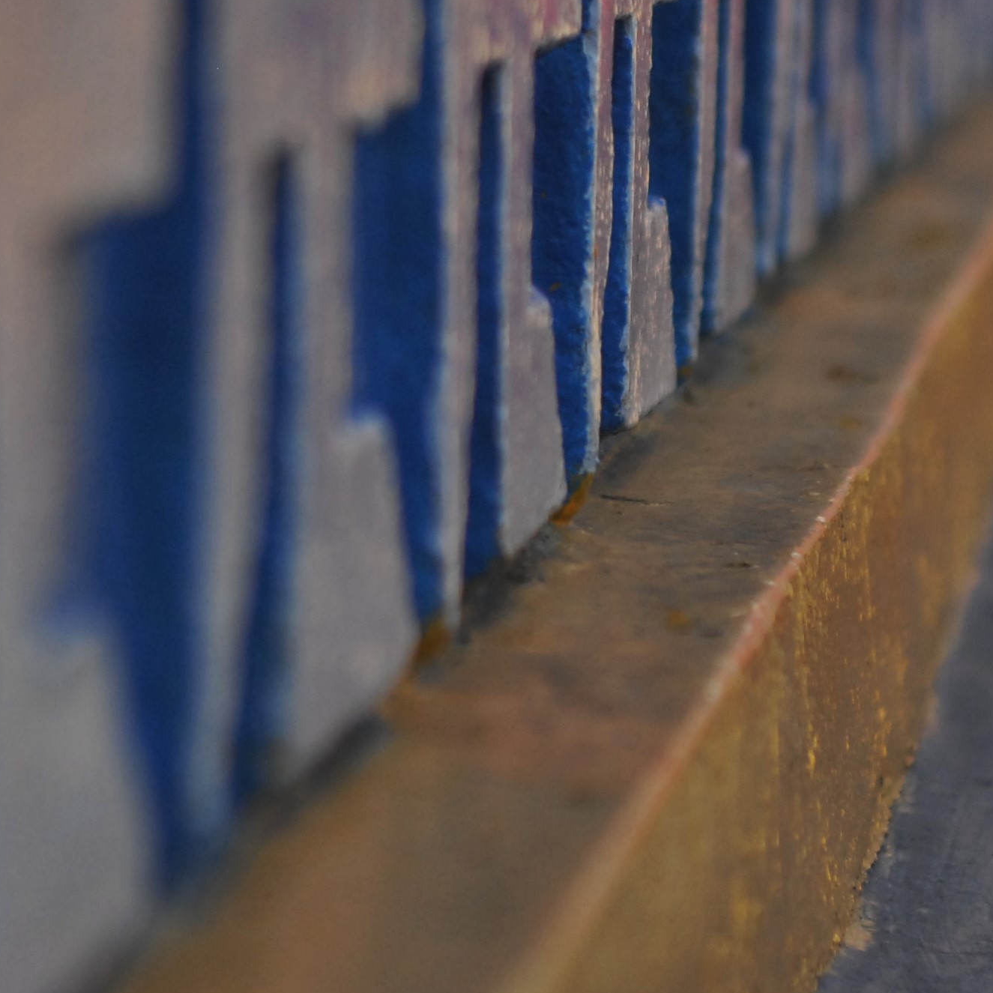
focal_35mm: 261
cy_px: 39
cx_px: 768
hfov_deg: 6.7
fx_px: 8471
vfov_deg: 6.7
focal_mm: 70
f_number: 4
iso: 400
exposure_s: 1/1250
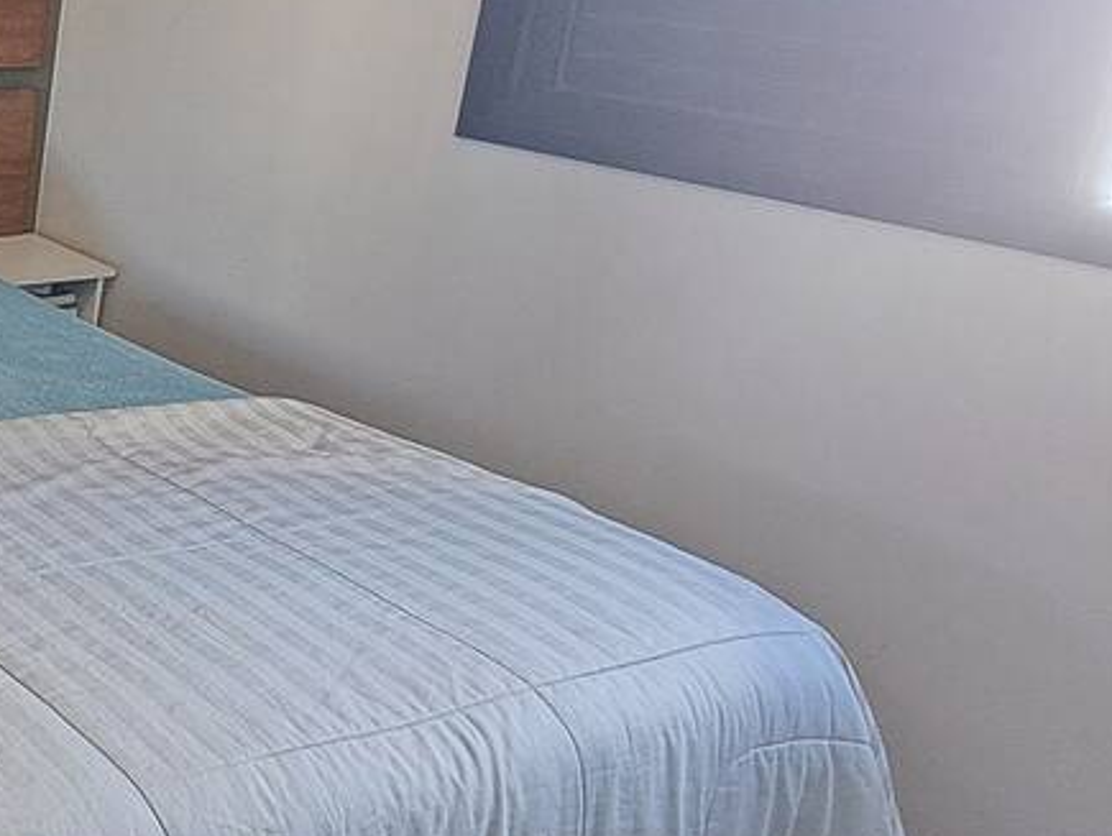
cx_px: -386
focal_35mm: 43
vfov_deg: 33.5
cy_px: 327
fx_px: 1382
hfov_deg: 31.7
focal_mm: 1.74
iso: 64
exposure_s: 1/50
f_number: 2.2
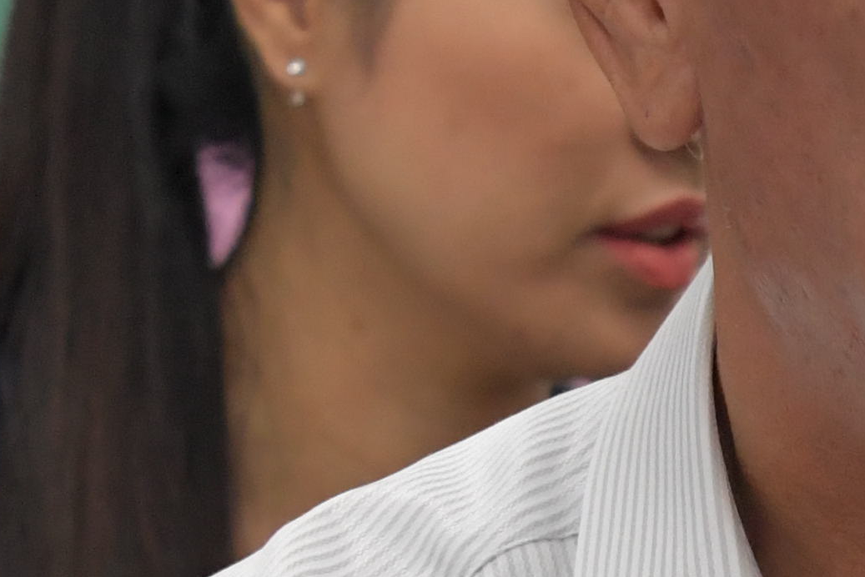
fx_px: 4590
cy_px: 1553
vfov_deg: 6.7
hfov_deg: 10.2
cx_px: 1563
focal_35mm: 191
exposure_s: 1/800
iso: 1600
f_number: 3.2
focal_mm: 24
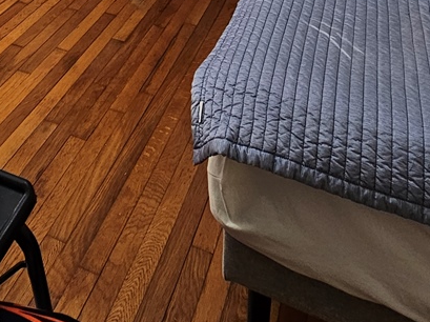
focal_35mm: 42
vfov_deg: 25.3
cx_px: 120
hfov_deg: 43.7
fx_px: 521
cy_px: -168
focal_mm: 2.2
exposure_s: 1/60
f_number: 2.2
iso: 125
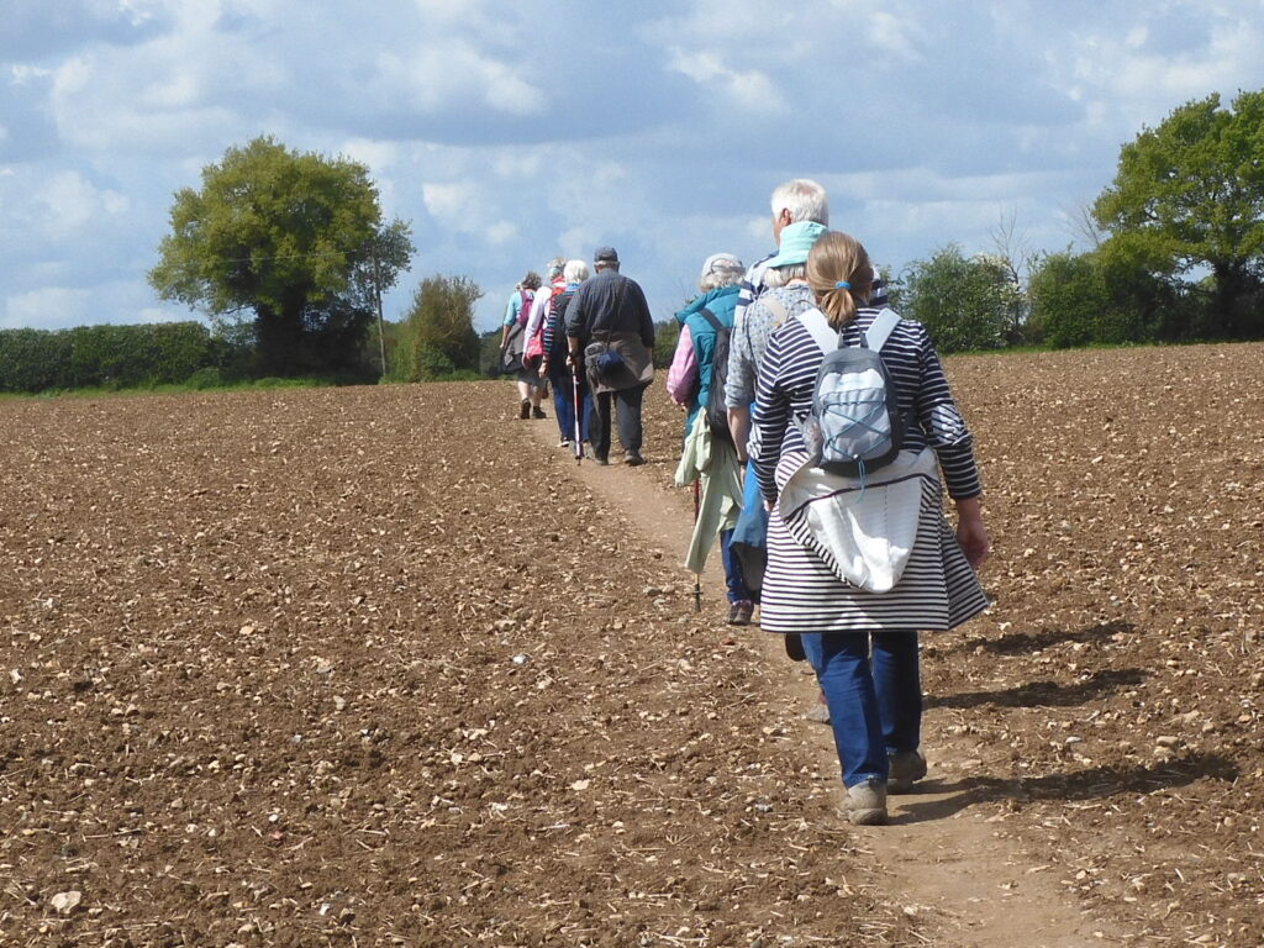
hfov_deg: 29.8
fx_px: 2373
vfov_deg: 22.6
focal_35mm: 65
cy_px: 474
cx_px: 632
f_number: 4.5
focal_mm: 11.6
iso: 100
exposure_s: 1/800
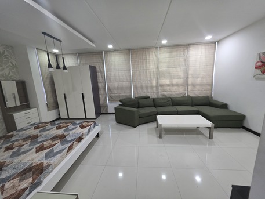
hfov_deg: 106.2
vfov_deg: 89.9
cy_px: 100
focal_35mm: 13
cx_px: 132
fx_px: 100
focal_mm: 2.2
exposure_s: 1/100
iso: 320
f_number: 1.9
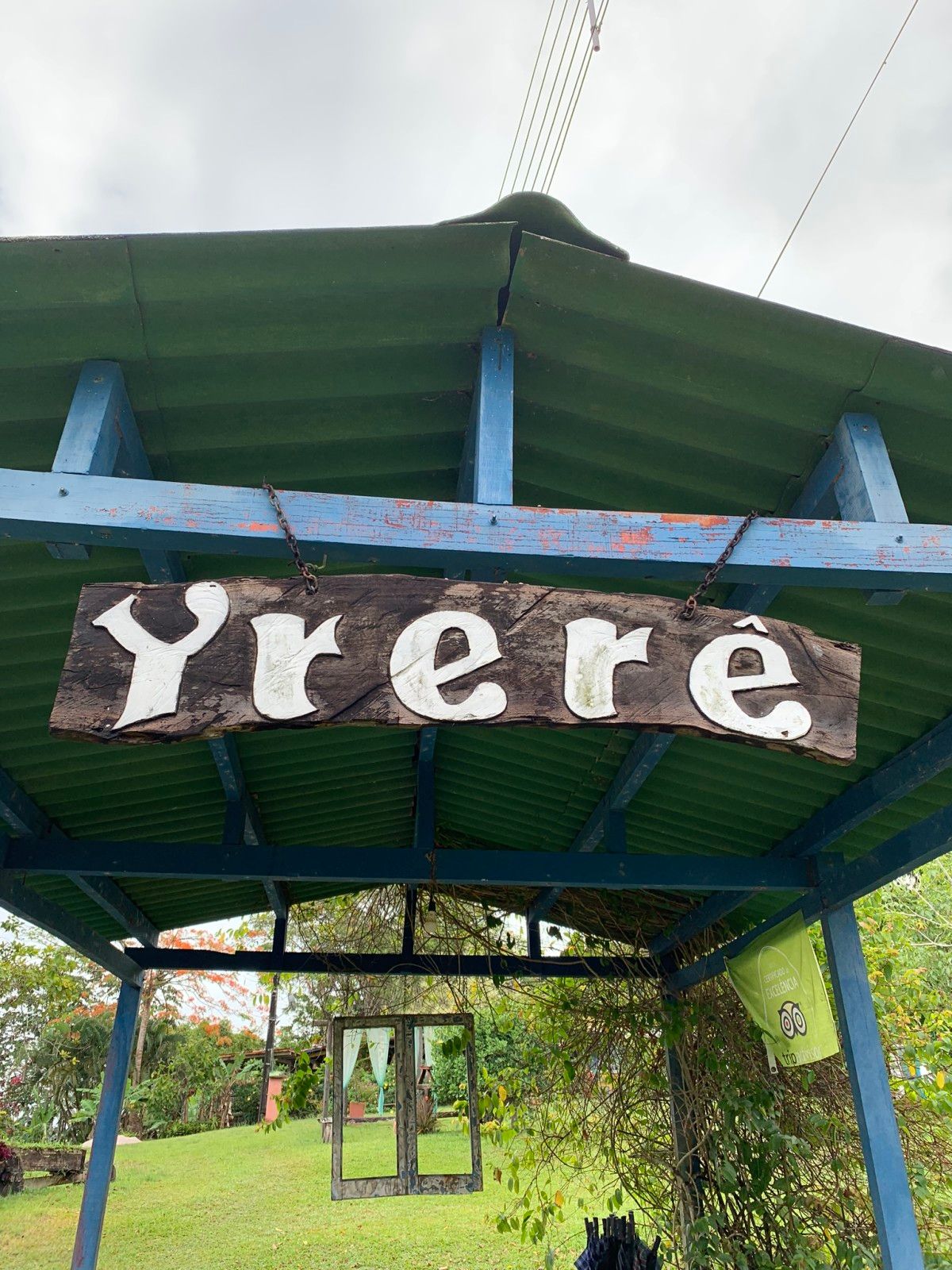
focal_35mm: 26
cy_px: 635
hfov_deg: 53.1
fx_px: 953
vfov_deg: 67.3
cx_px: 476
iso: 25
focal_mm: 4.25
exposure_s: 1/356
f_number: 1.8
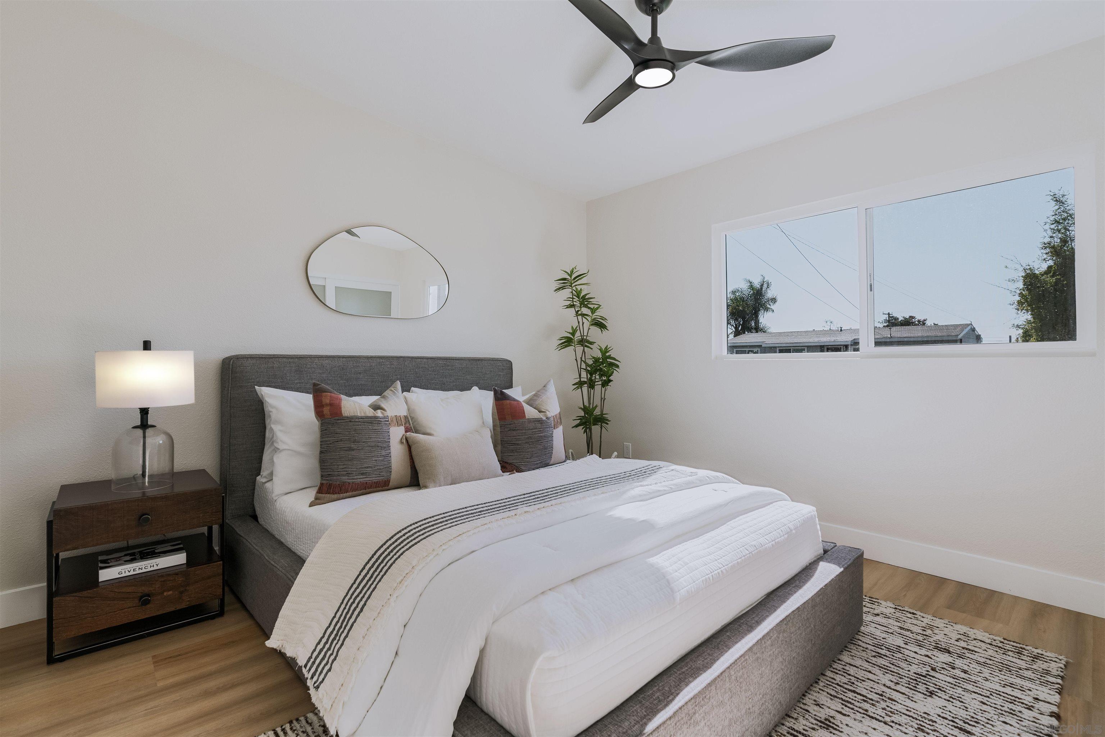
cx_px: 552
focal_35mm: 16
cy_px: 368
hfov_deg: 96.7
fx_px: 491
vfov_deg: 73.7
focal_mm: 16
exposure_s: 1/30
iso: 200
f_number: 8
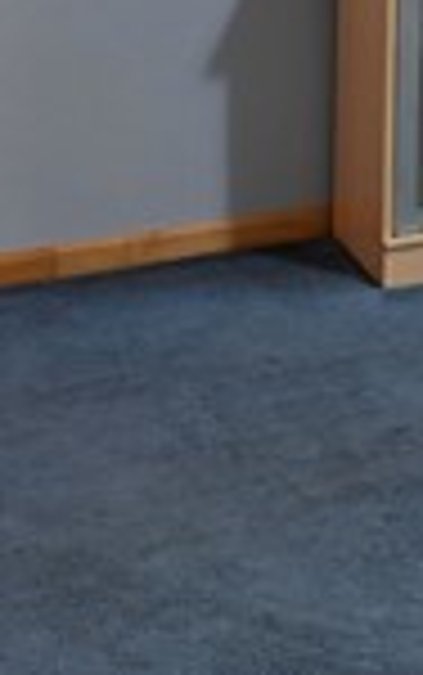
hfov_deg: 8.9
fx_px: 2172
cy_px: -436
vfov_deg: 15.7
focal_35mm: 118
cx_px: 1292
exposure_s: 1/5
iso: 200
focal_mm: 16
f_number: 5.6
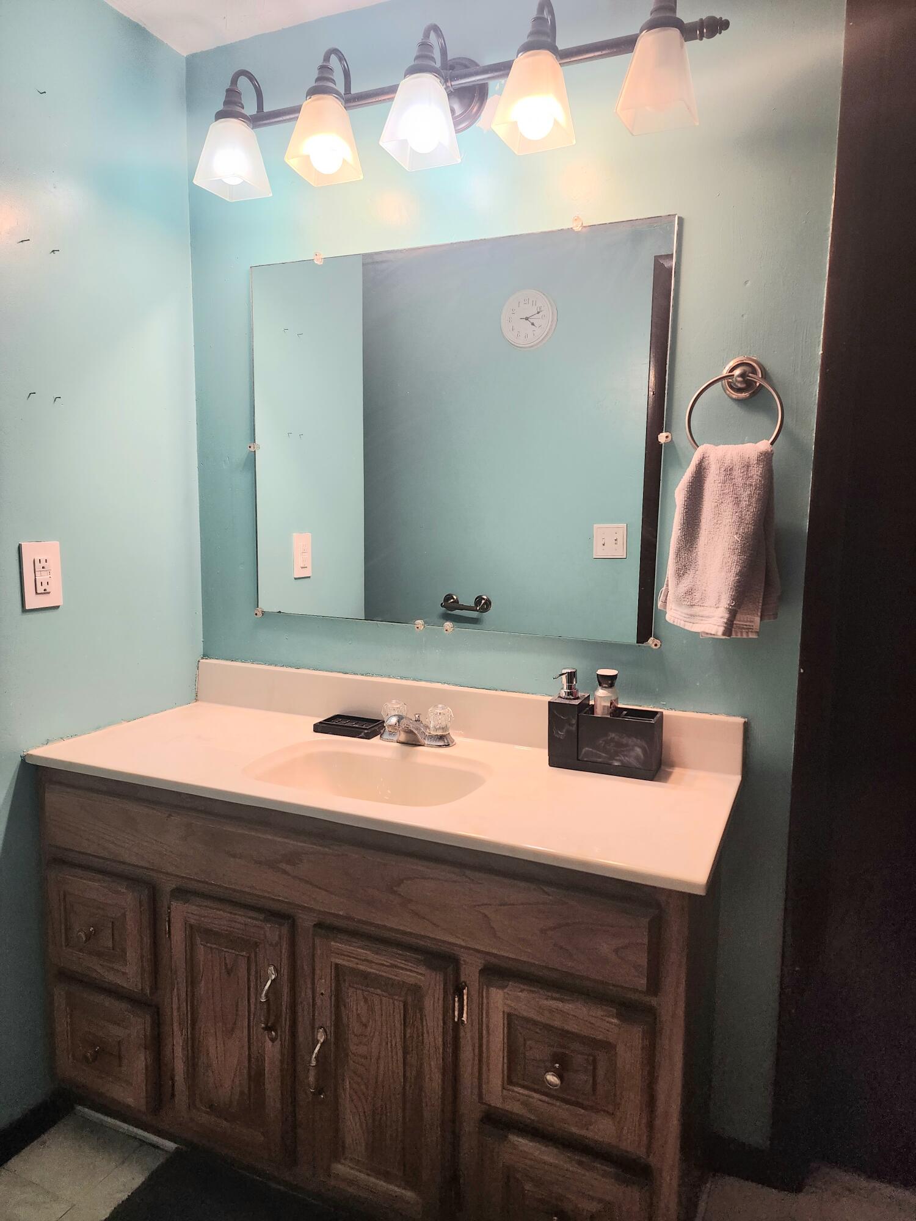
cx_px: 458
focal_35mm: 23
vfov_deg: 73.9
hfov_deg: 58.9
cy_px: 610
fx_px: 811
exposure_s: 1/120
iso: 125
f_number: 1.8
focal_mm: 6.4
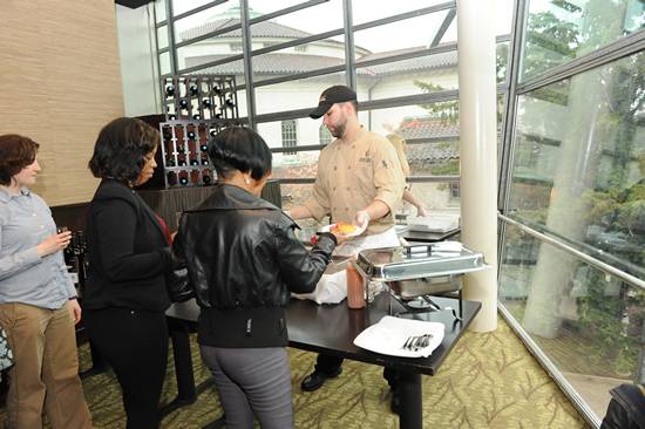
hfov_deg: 69.4
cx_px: 322
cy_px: 214
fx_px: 466
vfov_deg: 49.5
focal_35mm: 26
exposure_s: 1/160
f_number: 4.5
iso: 2000
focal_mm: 26
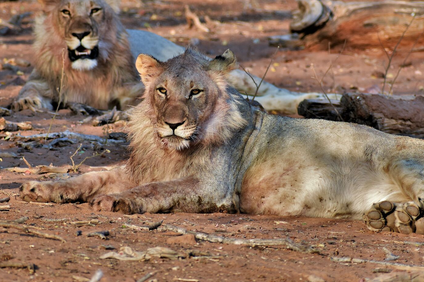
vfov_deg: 1.8
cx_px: 212
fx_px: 9185
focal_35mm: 780
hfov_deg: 2.6
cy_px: 101
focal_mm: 300
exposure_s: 1/400
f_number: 6.3
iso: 320
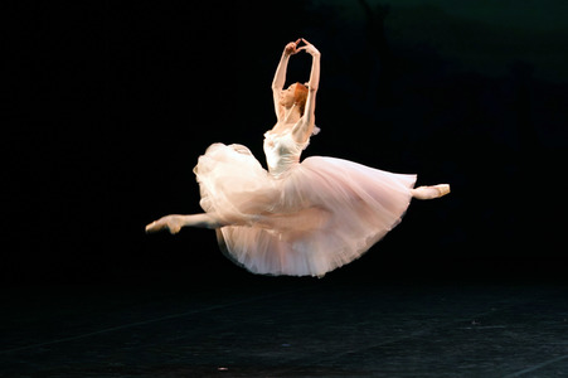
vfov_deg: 6.9
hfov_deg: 10.3
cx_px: 284
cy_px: 189
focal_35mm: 200
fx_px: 3153
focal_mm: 200
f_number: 6.3
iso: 6400
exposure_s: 1/250
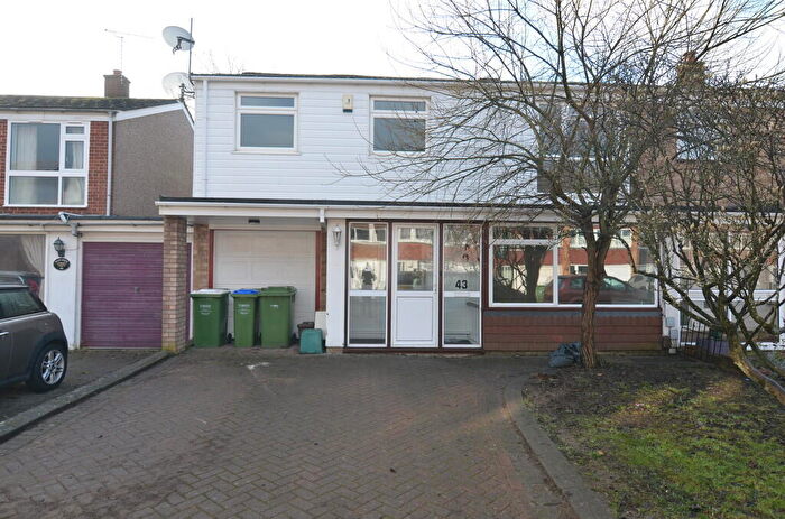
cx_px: 392
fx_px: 457
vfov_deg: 59.2
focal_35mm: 21
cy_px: 260
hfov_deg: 81.3
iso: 200
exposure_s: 1/160
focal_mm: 14
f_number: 6.3
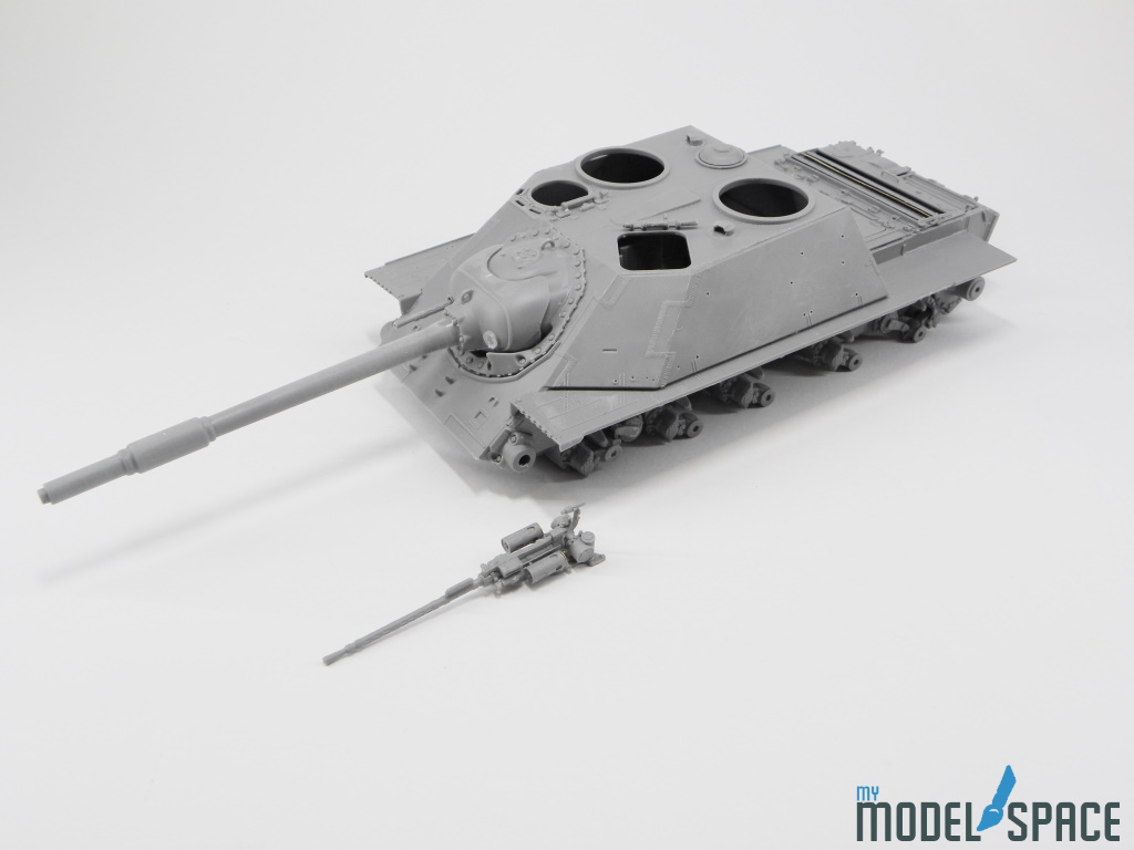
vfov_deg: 38.7
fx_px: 1212
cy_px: 425
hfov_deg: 50.1
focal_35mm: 37
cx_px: 567
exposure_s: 1/96.5
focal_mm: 6.6
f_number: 3.5
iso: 64
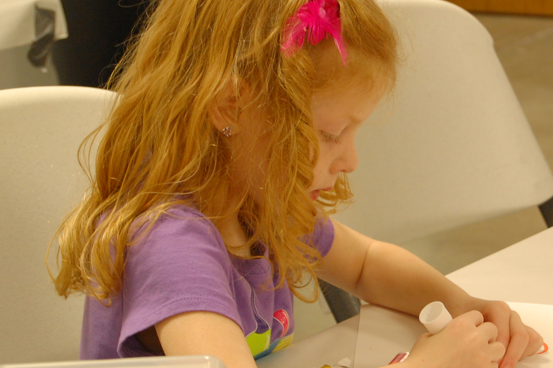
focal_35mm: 156
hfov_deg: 13.1
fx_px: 2393
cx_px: 422
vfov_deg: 8.8
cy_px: 217
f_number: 5.6
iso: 800
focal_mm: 55
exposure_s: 1/25
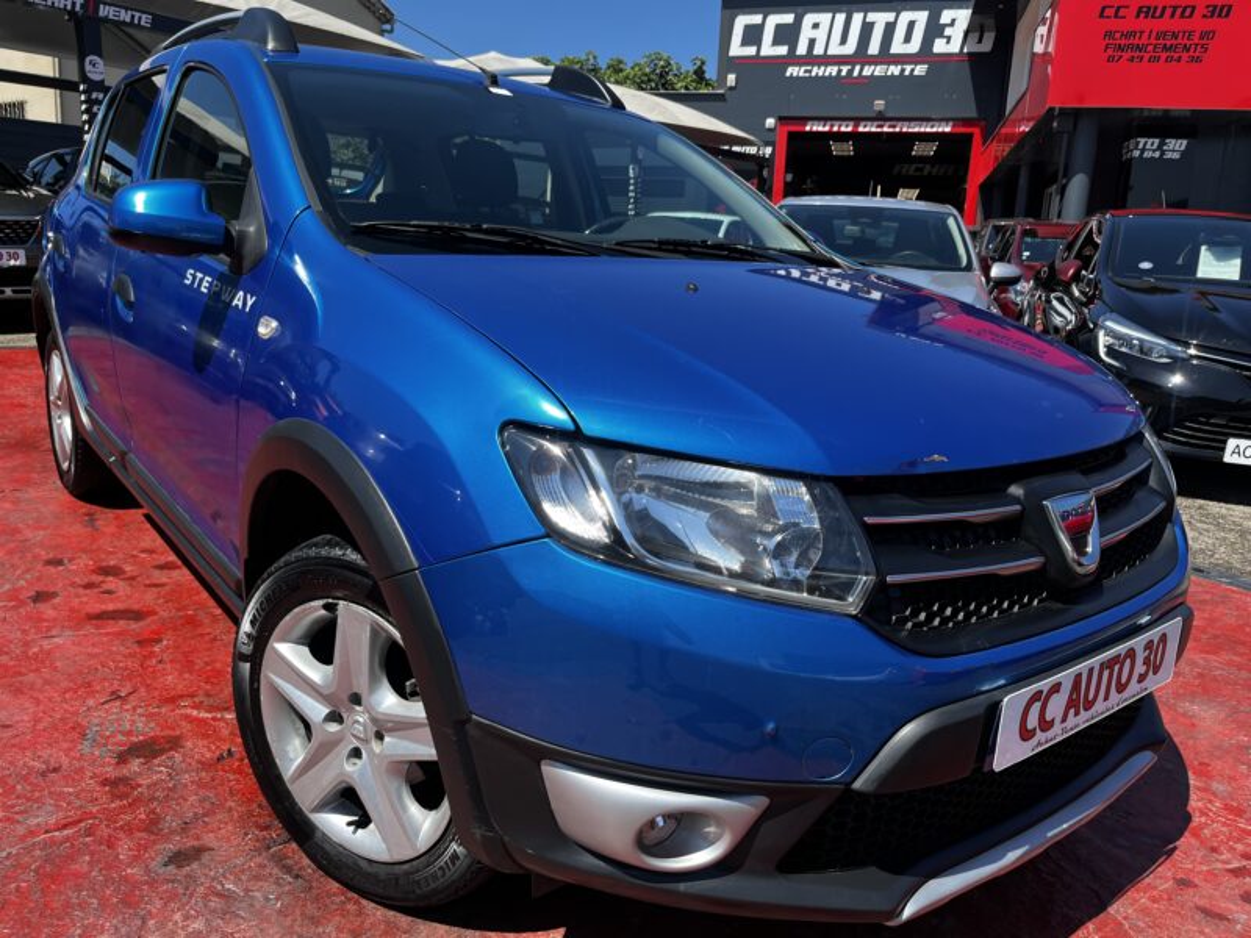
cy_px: 469
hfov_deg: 67.3
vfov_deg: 53.1
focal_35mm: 26
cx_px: 626
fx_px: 940
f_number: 1.6
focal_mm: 5.1
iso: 50
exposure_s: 1/1695
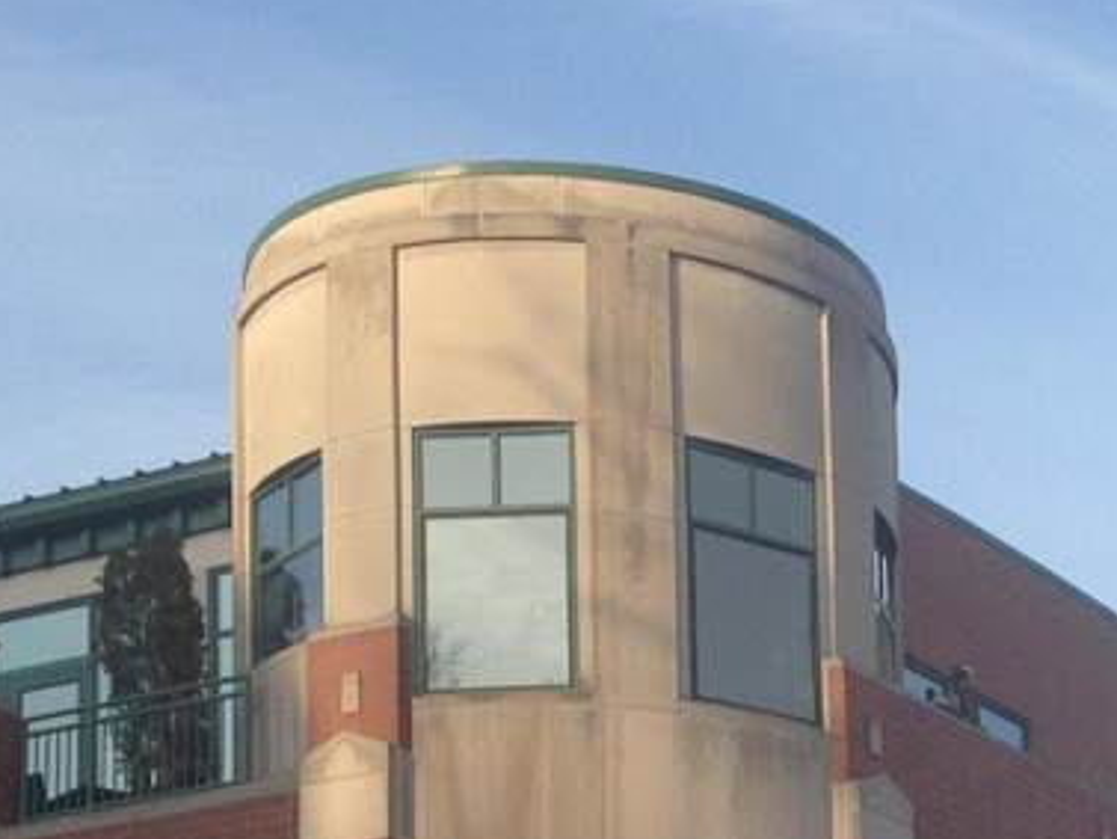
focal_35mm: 112
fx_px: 3615
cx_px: 1265
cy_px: 1263
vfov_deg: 12.6
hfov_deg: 16.9
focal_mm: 4.12
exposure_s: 1/609
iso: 50
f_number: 2.4
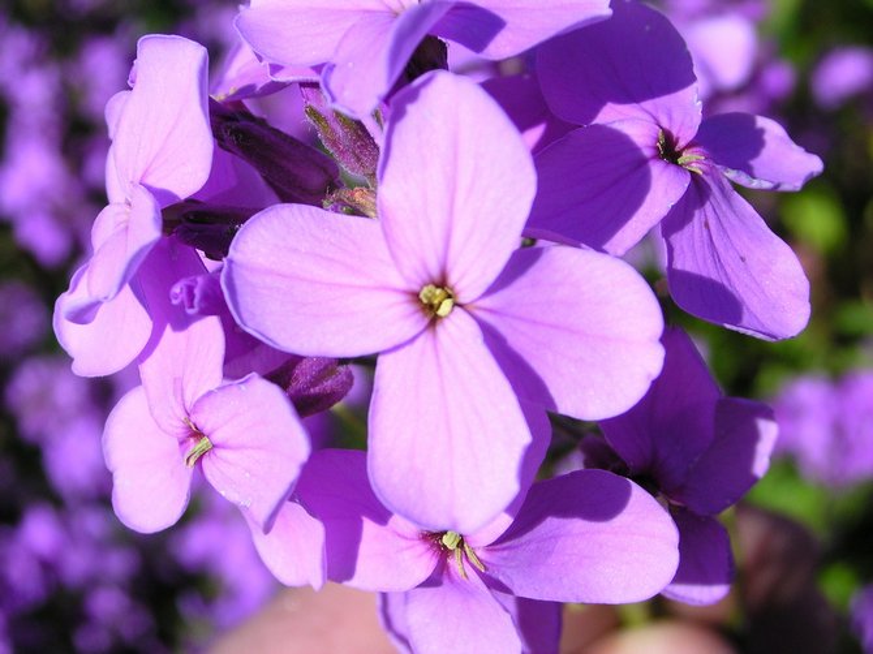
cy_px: 327
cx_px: 436
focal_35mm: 64
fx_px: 1613
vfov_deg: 22.9
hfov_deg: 30.3
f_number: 3.5
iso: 100
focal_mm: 9.7
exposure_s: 1/865
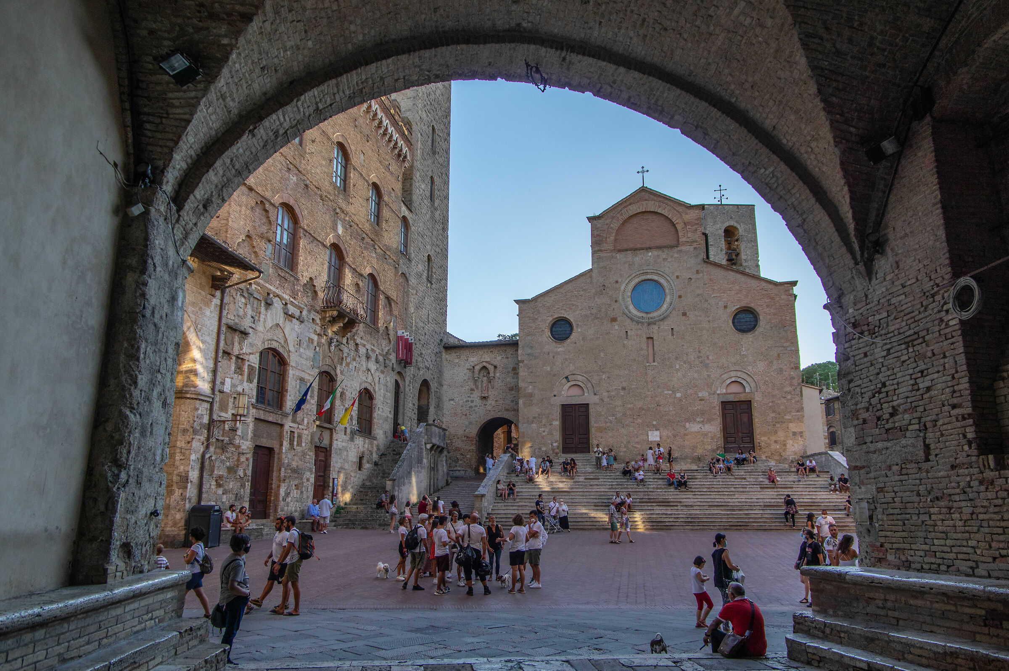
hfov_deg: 73.8
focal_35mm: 24
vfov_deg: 53.1
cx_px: 504
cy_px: 336
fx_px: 672
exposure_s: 1/250
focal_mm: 16
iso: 200
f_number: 7.1
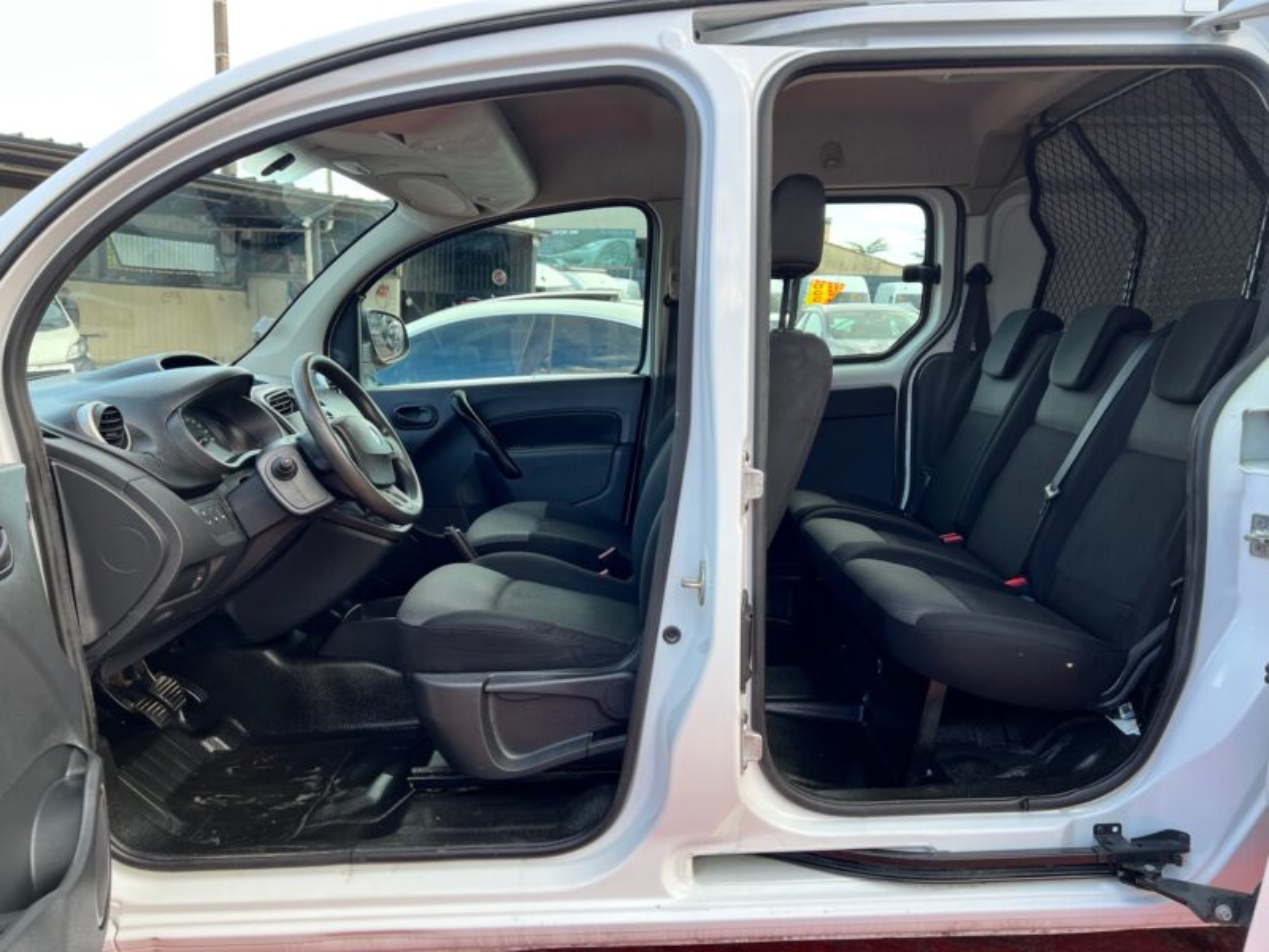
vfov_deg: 53.1
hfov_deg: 67.3
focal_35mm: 26
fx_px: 953
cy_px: 476
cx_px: 634
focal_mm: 5.7
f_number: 1.5
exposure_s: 1/153
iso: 40
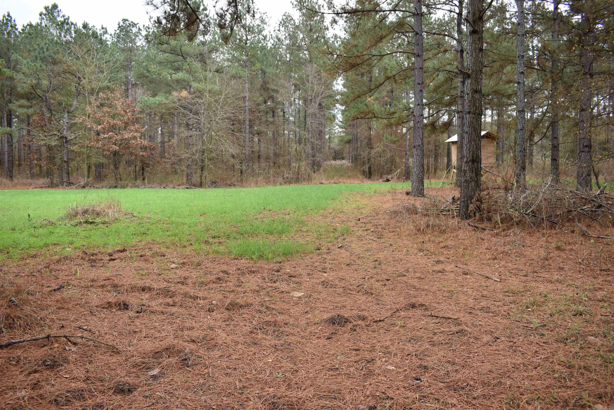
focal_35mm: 27
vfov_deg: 47.9
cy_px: 205
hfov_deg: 67.4
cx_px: 307
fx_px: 460
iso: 400
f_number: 5
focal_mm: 18
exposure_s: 1/250
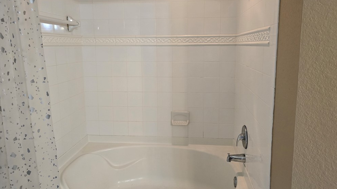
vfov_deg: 44.2
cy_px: 78
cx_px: 173
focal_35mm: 26
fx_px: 232
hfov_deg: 71.9
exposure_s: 1/120
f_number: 1.7
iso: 800
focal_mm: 6.3
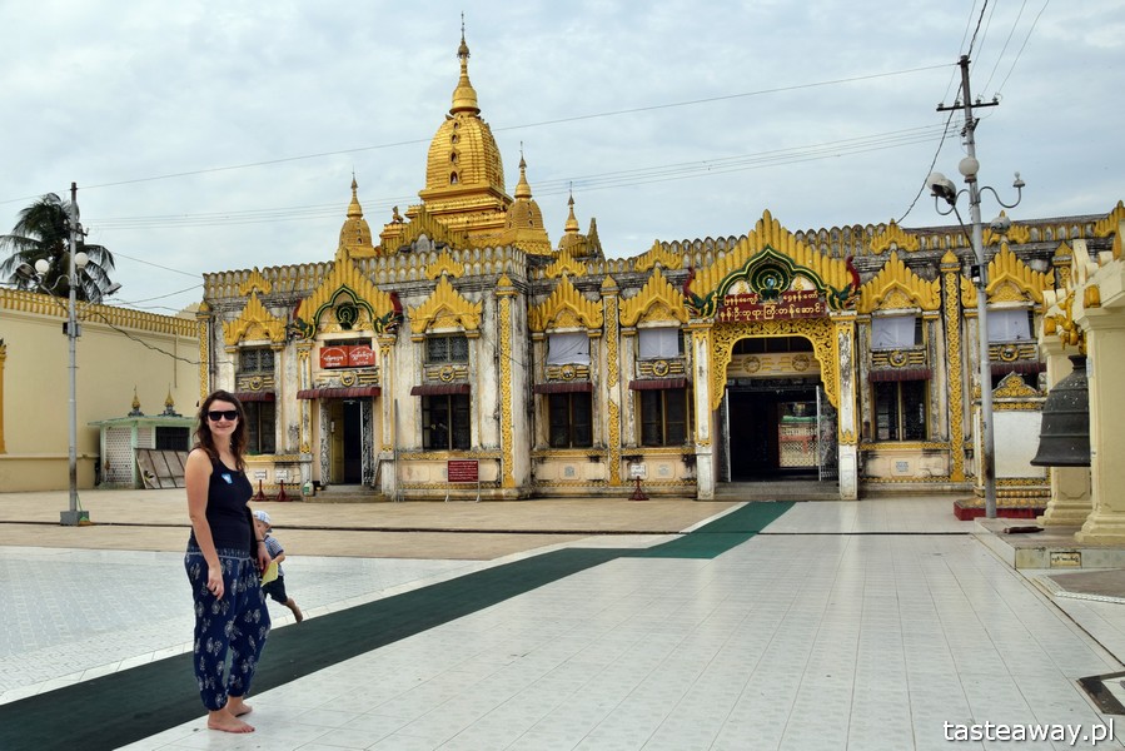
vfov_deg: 48.0
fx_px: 844
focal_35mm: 27
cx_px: 562
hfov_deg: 67.4
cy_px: 376
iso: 200
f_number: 10
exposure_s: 1/400
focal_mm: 18
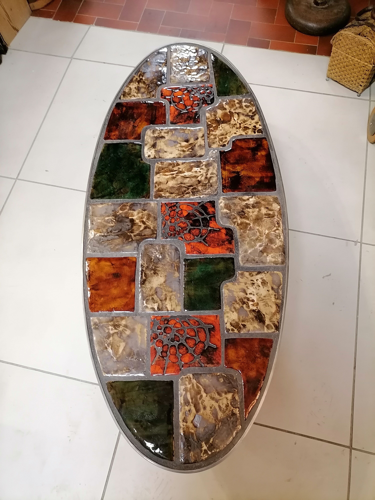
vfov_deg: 67.3
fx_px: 376
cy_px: 250
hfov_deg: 53.1
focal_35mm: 26
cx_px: 188
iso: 400
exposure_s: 1/33.3
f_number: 1.8
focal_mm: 5.4
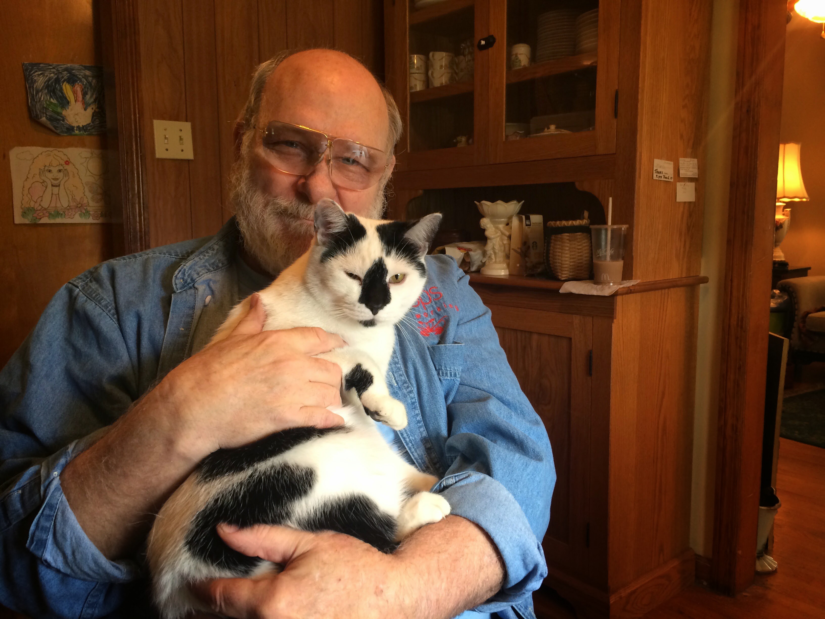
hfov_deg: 60.0
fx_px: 715
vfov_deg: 46.8
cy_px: 310
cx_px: 412
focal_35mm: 30
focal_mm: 4.12
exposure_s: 1/30
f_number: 2.2
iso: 80
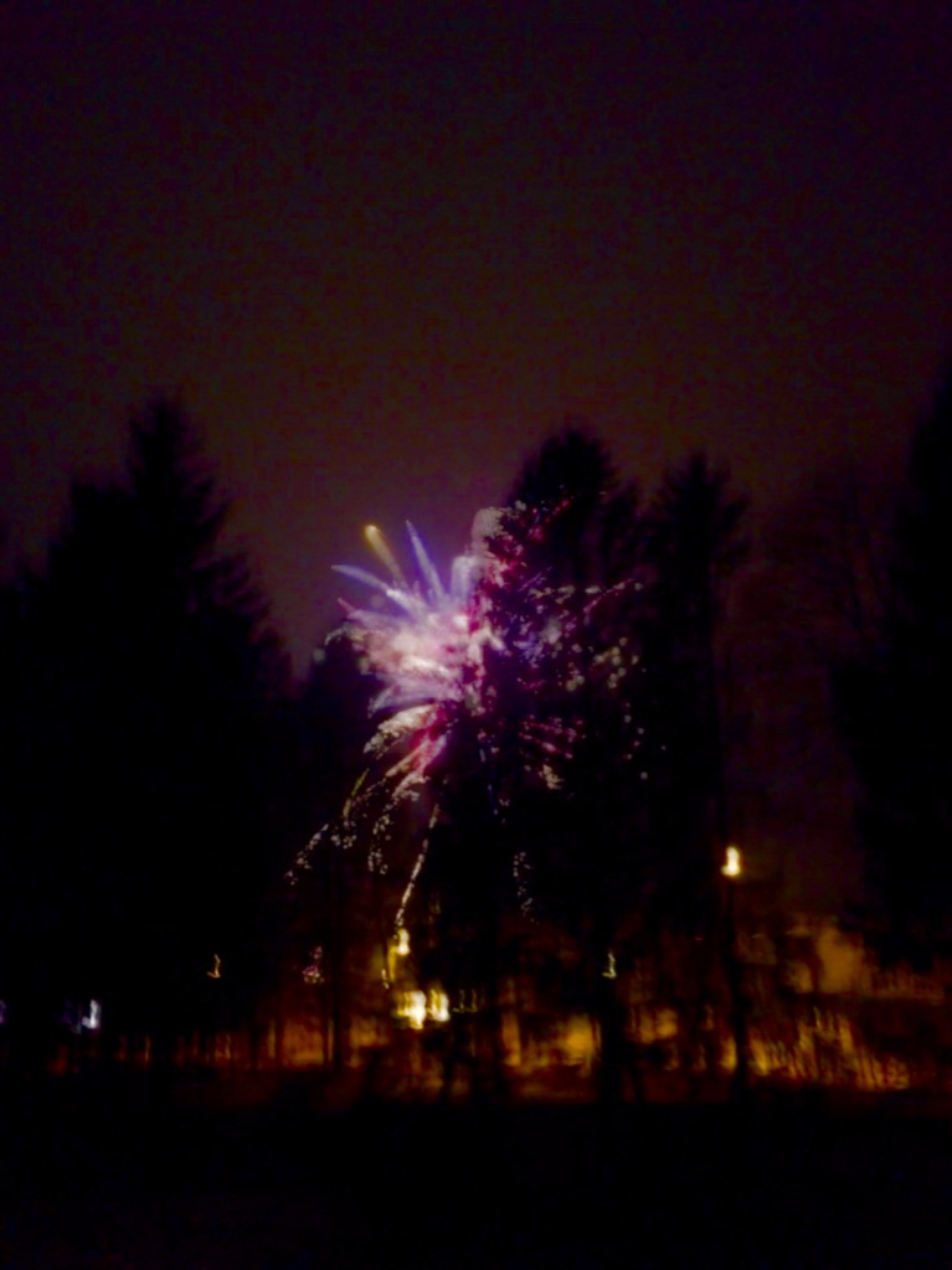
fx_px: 1064
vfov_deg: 61.7
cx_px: 476
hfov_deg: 48.2
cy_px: 635
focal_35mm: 29
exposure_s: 1/17
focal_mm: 4.15
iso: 2000
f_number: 2.2
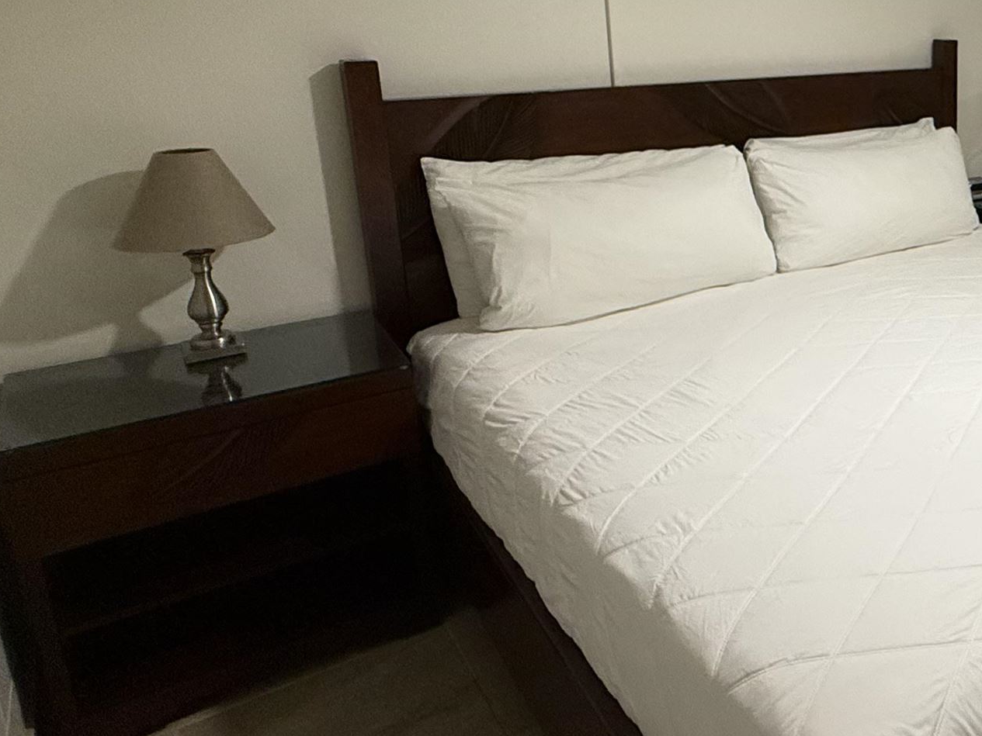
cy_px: 192
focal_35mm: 34
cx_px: 1046
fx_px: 965
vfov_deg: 40.7
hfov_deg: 43.5
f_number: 2.2
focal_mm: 2.22
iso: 320
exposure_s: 1/120
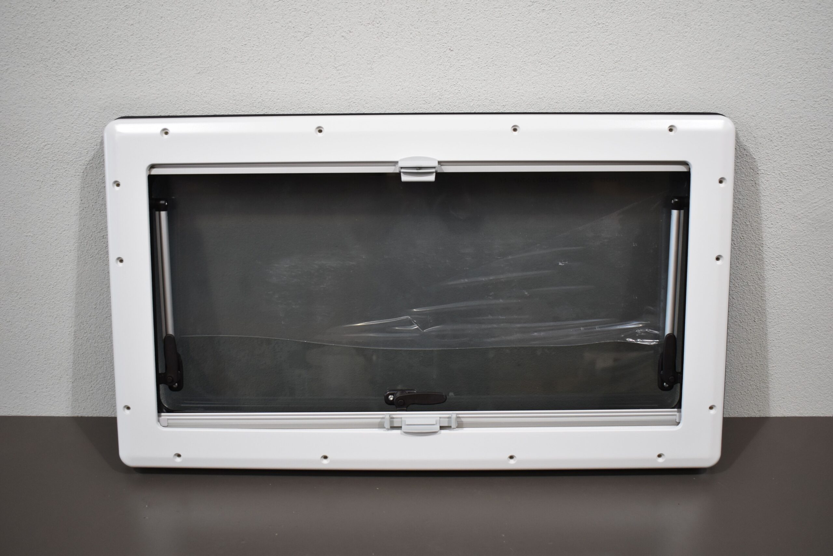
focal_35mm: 36
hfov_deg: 53.1
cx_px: 416
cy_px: 278
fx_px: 833
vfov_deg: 36.9
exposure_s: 1/250
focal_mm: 24
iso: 800
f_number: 4
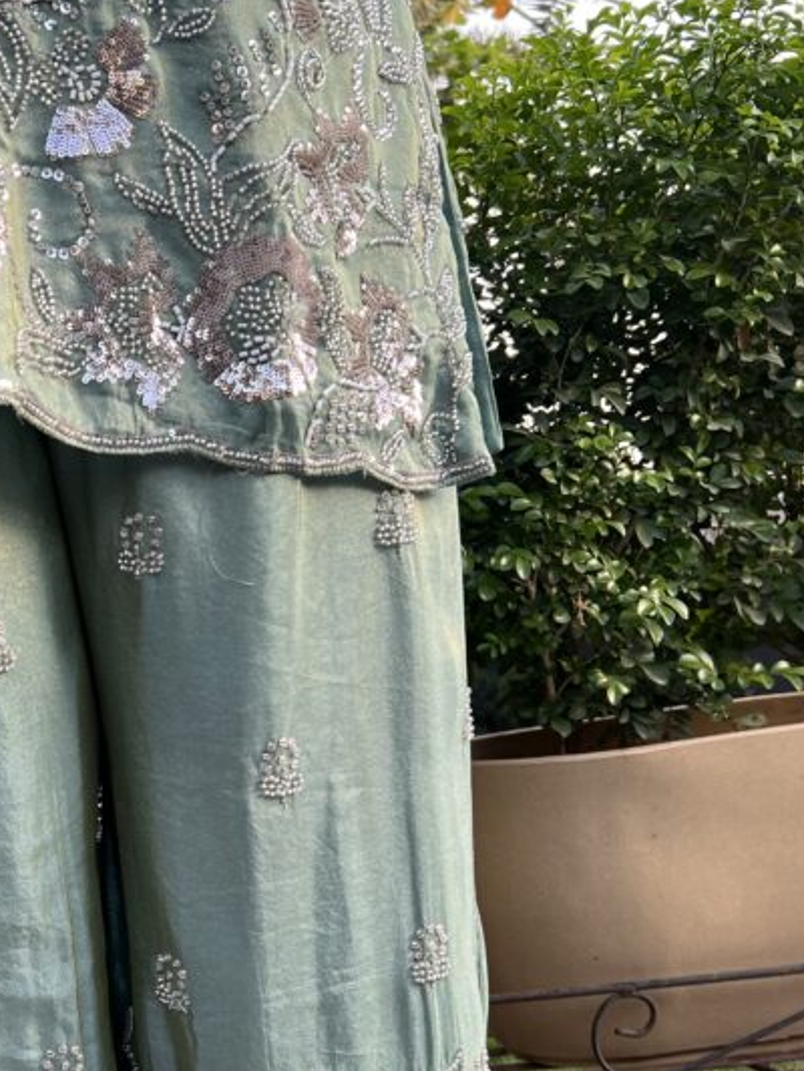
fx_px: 1610
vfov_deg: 36.3
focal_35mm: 52
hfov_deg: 27.0
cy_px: 748
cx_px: 70
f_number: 1.5
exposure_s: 1/142
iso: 32
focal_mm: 5.7
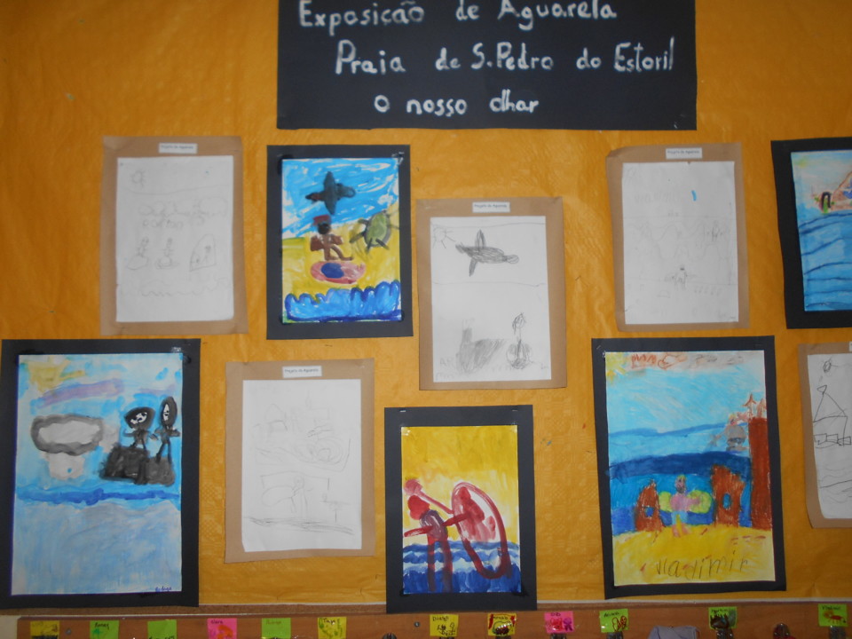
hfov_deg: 67.3
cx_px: 426
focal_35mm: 26
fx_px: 640
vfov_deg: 53.1
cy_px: 320
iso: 80
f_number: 3.2
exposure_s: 1/25
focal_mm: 4.6
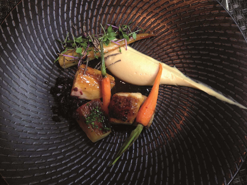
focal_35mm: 35
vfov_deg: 40.7
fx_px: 250
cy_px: 92
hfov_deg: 52.6
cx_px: 124
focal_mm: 4.28
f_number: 2.4
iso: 125
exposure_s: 1/20
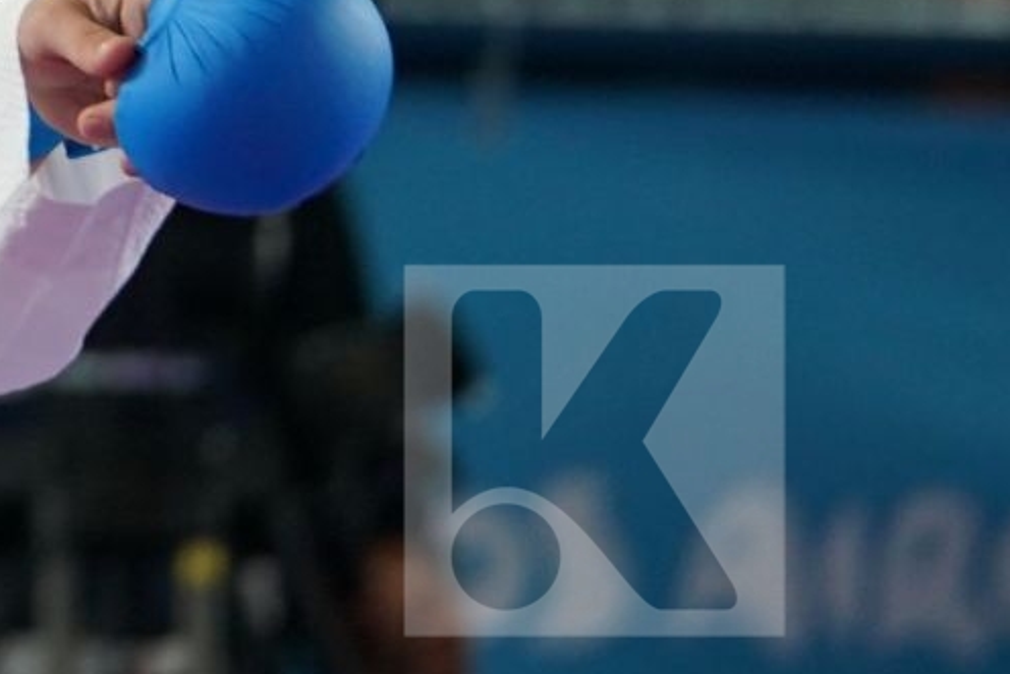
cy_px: -273
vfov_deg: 1.3
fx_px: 30251
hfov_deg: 1.9
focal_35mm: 1078
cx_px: -786
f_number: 2.8
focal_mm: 198
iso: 1000
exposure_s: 1/1000
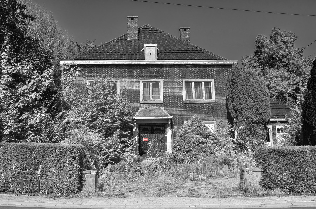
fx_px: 315
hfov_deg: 53.2
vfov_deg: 36.7
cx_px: 158
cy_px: 104
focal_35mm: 36
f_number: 9
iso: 200
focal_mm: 24
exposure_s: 1/320
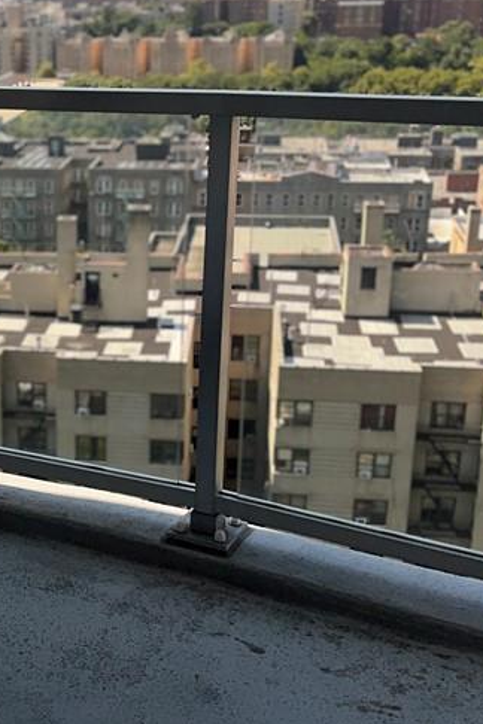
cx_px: -21
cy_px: 361
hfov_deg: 22.7
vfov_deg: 35.1
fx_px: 1147
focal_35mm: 57
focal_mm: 5.1
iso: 32
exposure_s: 1/6173
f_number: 1.6
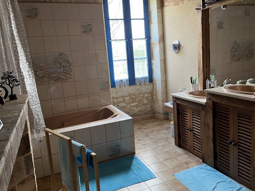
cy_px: 86
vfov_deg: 48.2
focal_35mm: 29
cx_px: 132
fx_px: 214
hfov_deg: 61.6
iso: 160
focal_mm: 5.1
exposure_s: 1/60
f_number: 1.6
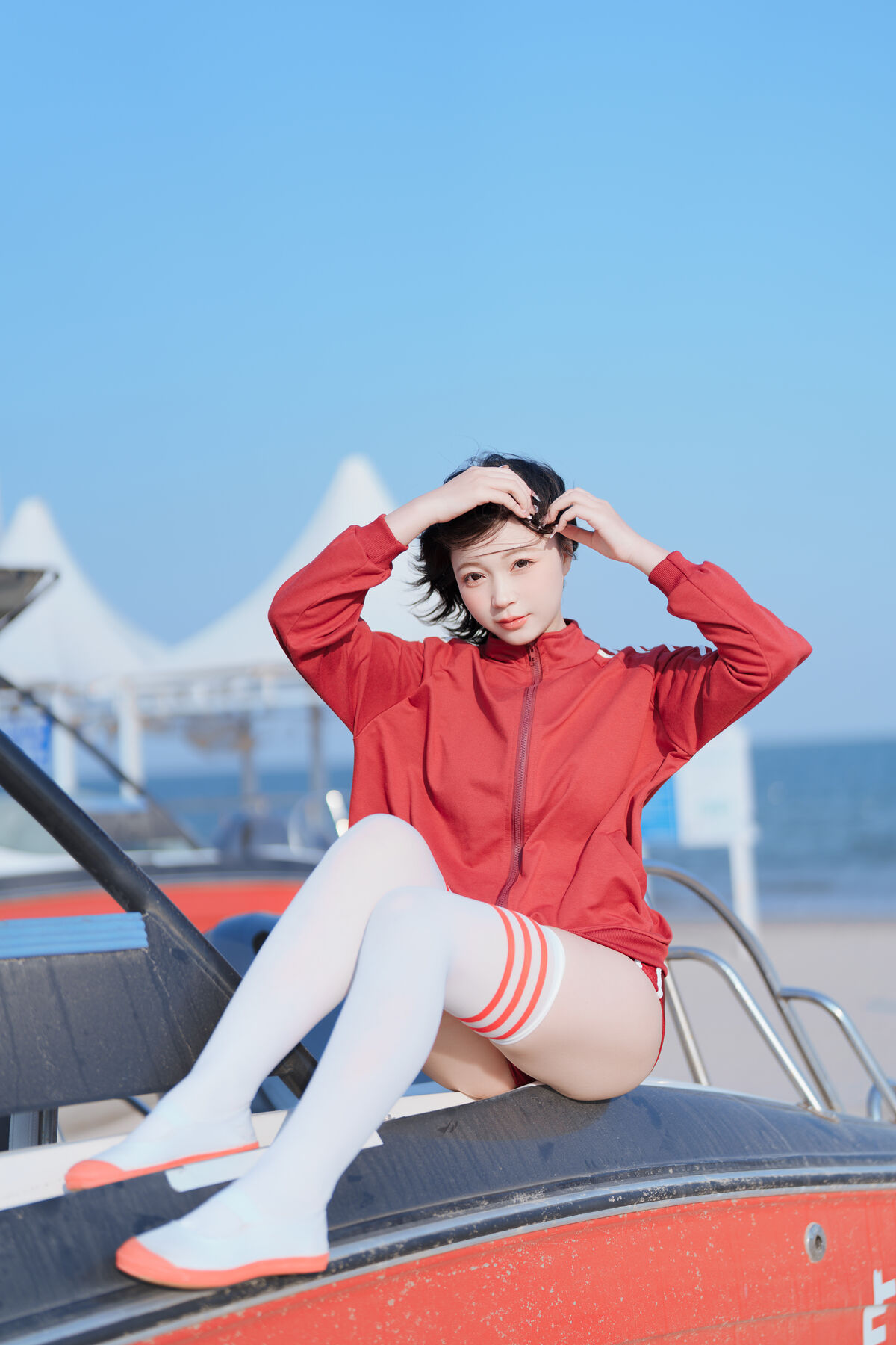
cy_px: 672
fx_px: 1867
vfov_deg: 39.6
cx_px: 448
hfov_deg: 27.0
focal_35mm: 50
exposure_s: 1/3200
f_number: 1.4
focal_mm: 50
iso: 100
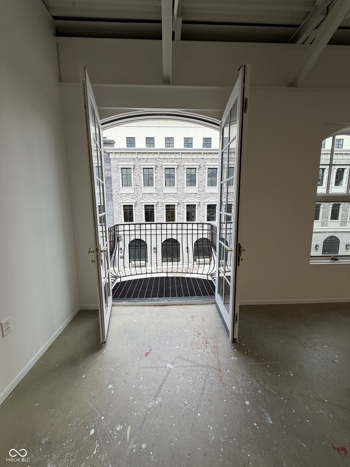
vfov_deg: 102.1
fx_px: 189
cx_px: 175
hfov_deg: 85.7
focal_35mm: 14
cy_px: 234
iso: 50
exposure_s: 1/502
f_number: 2.2
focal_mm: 2.22
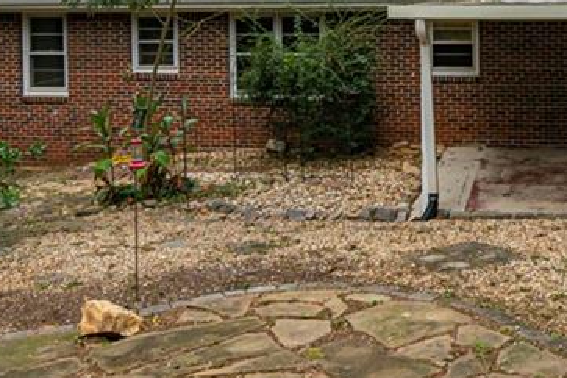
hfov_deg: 40.1
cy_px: 55
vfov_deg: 26.9
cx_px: 376
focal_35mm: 49
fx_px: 767
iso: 200
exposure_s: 1/250
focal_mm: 11.5
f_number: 8
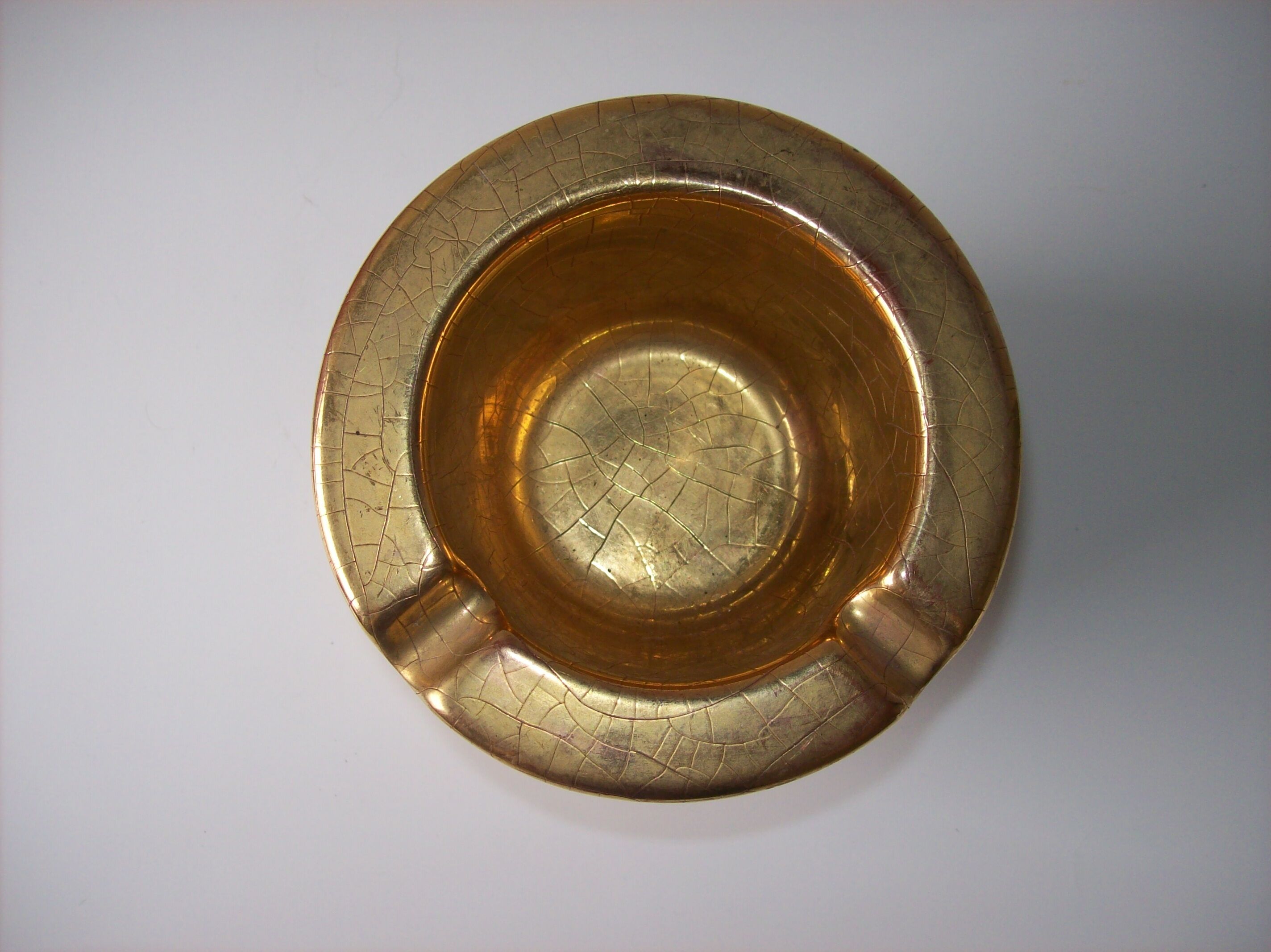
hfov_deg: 51.4
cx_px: 636
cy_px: 476
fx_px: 1321
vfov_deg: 39.6
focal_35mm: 36
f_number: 2.7
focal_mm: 6
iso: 80
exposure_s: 1/64
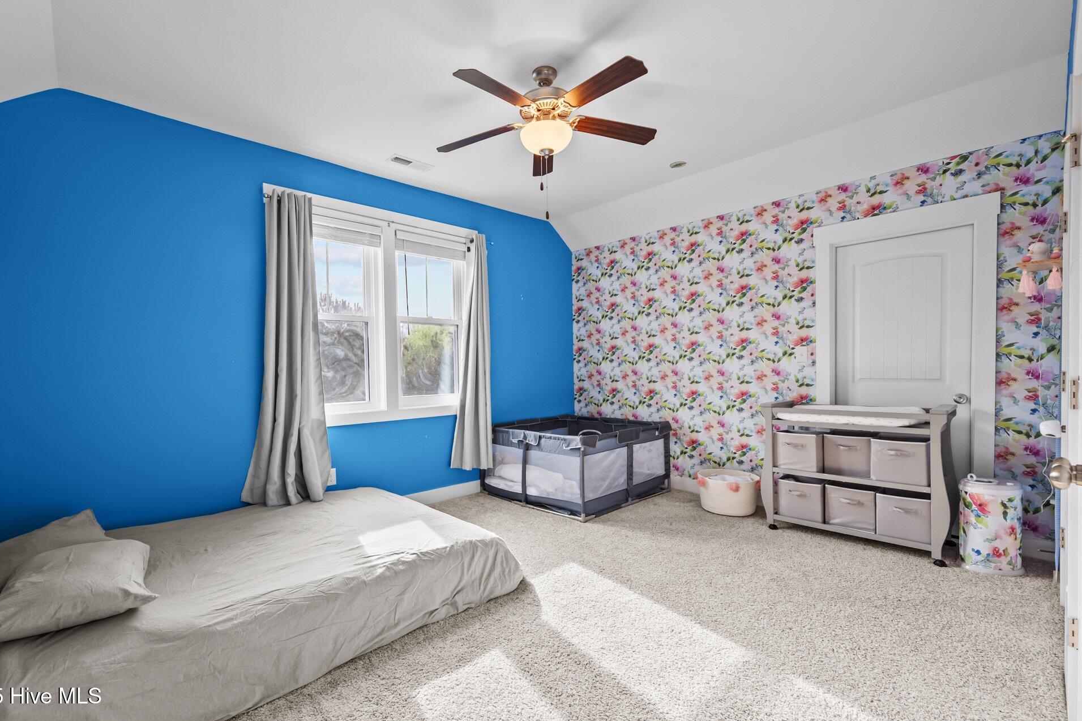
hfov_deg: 100.3
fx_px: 451
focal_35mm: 15
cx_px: 516
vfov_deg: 77.3
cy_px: 345
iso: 640
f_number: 7.1
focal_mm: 14
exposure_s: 1/15
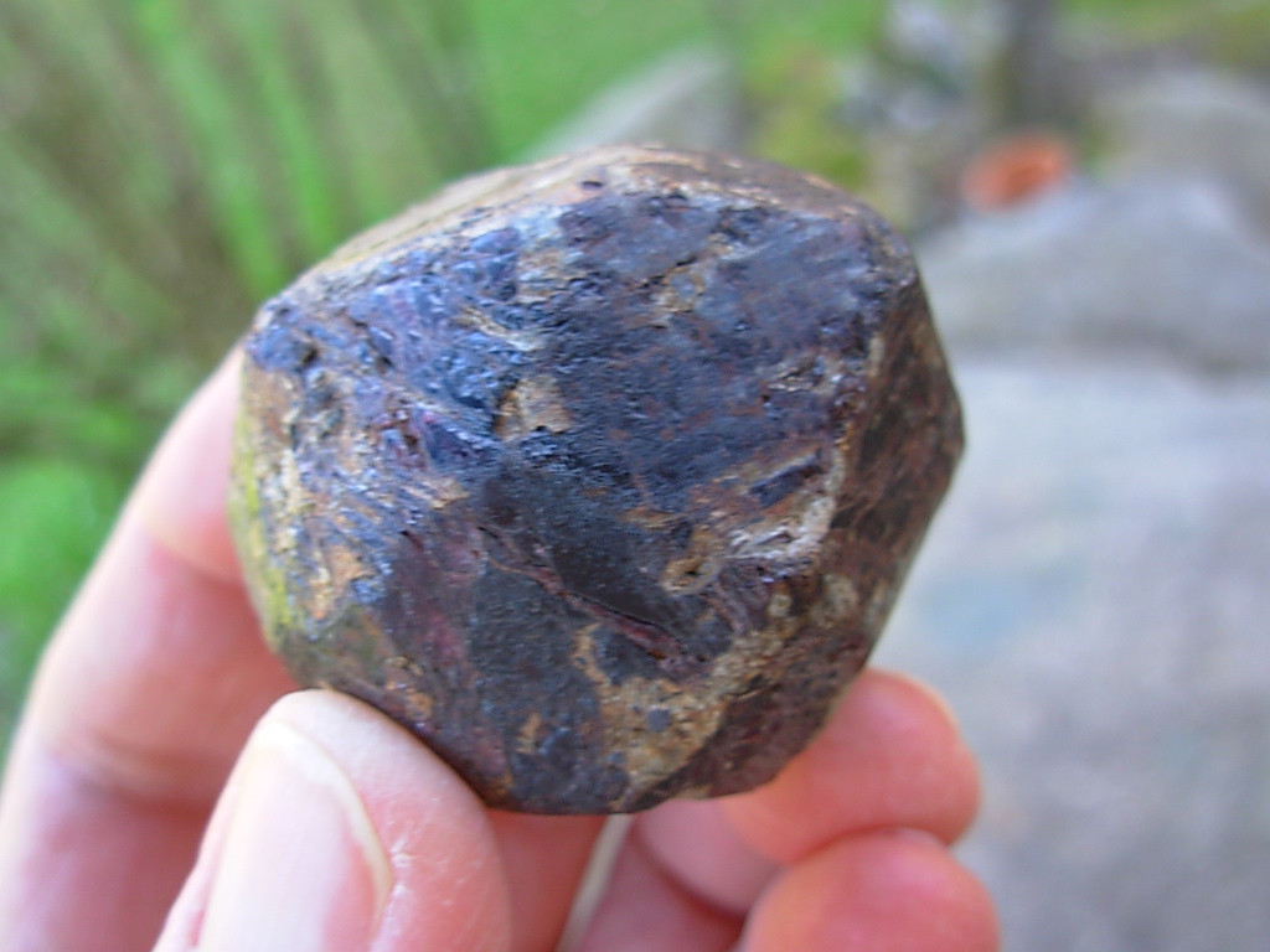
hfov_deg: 49.0
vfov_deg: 37.7
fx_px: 1394
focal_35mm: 38
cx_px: 635
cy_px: 476
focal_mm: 6.3
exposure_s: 1/25.4
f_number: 2.9
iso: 50
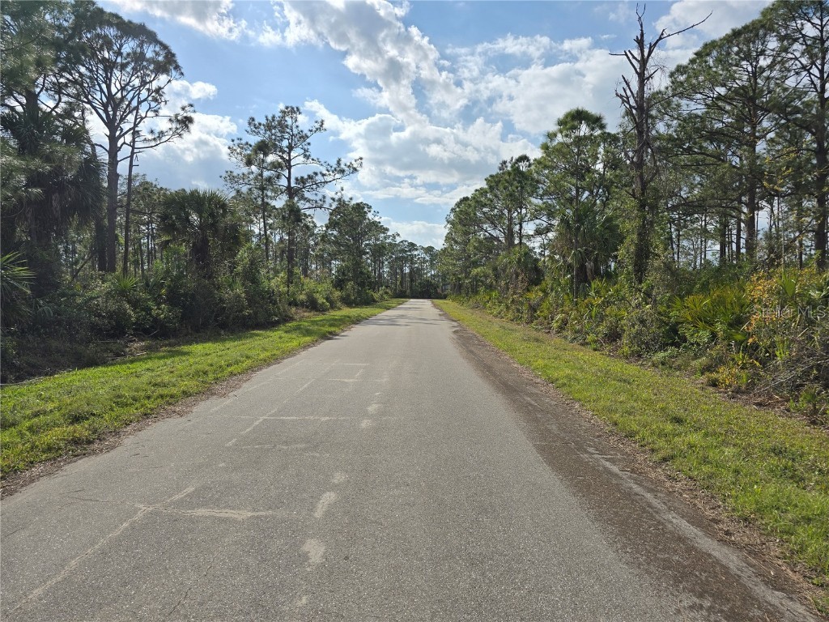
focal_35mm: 23
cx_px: 414
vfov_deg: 58.9
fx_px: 551
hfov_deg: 73.9
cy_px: 311
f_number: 1.7
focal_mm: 6.3
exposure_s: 1/1894
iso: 12
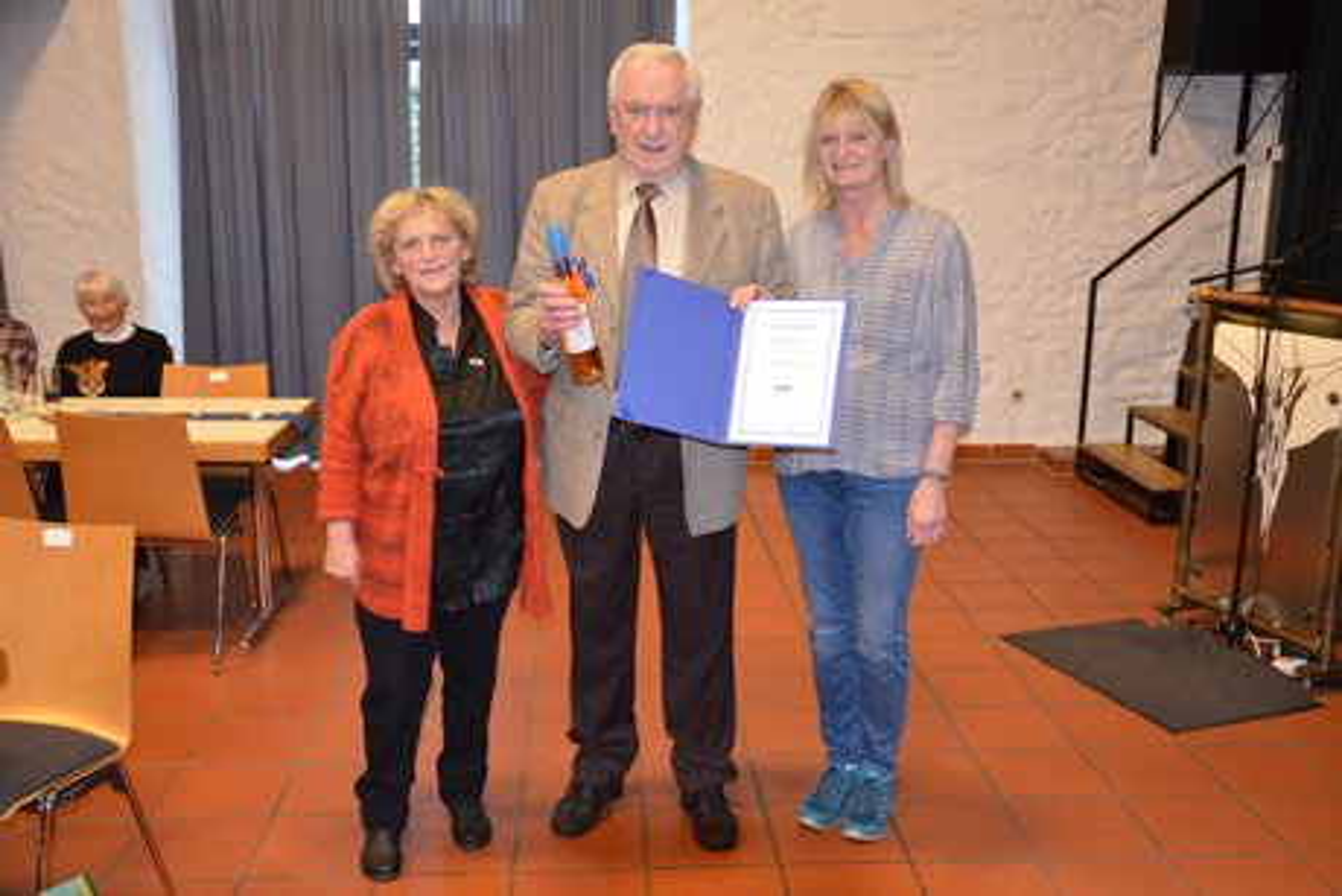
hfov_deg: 53.1
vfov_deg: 36.9
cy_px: 448
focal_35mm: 36
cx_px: 671
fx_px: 1342
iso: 3200
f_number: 3.8
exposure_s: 1/60
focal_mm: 24
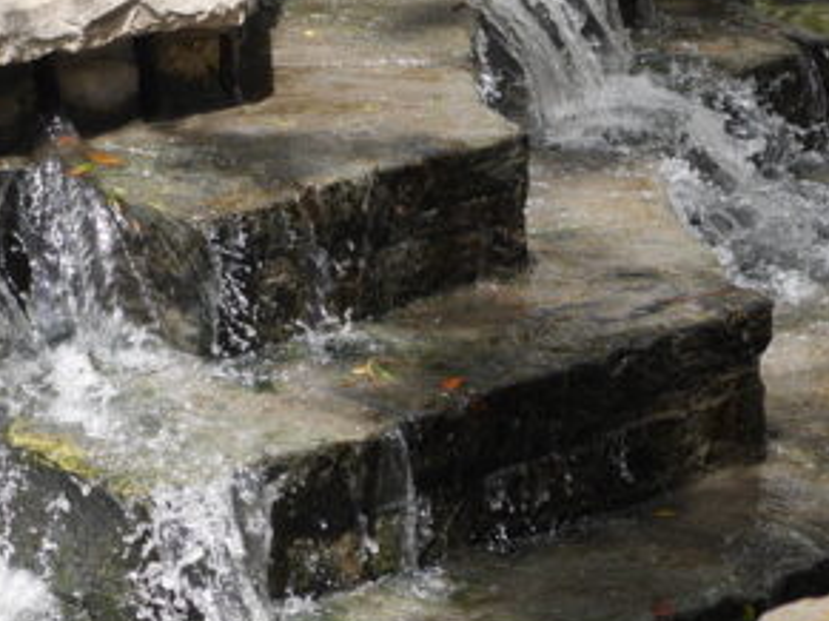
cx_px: 607
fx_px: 3160
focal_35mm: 132
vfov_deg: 11.2
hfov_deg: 14.9
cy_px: 433
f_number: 3.5
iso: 200
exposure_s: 1/800
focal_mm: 25
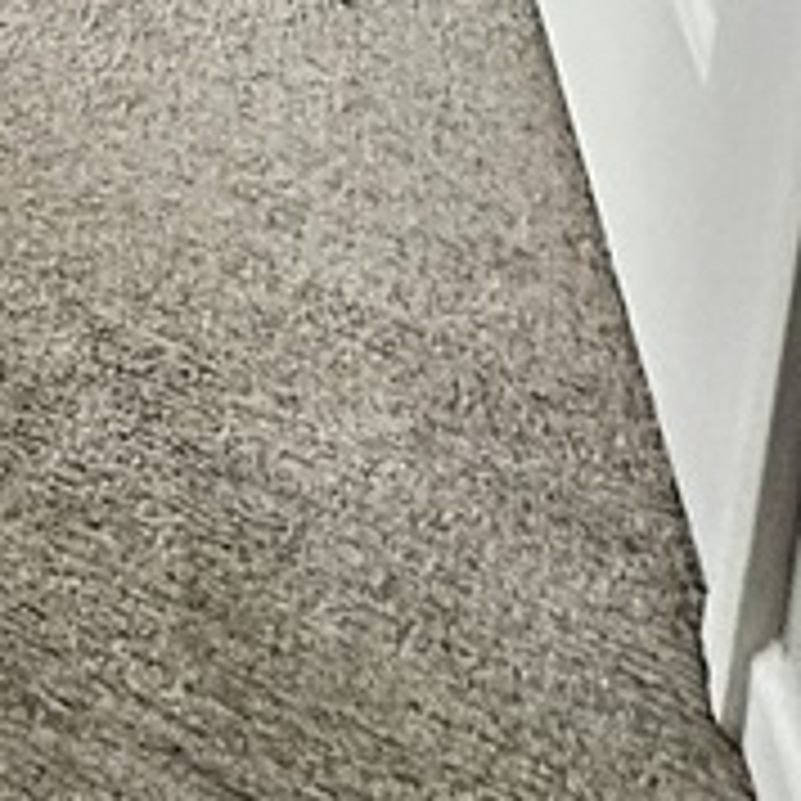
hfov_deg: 15.5
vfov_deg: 14.2
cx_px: -1004
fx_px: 1963
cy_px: -1188
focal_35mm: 75
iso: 200
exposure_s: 1/60
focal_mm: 2.22
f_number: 2.2
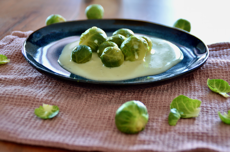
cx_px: 115
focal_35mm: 78
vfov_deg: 17.4
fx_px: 497
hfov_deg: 26.0
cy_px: 76
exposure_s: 1/15
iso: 400
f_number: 5
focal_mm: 52
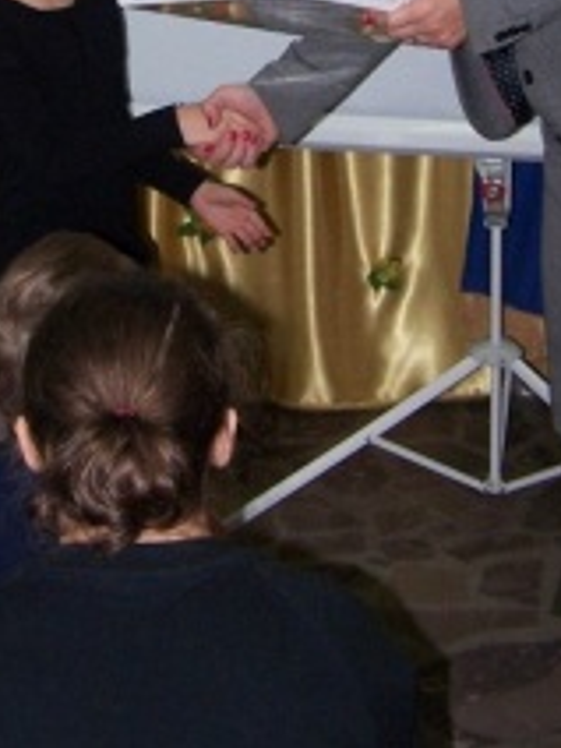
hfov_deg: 17.1
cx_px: 173
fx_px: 1858
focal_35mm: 86
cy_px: -85
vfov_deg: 21.5
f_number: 2.8
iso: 140
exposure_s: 1/60
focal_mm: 6.3
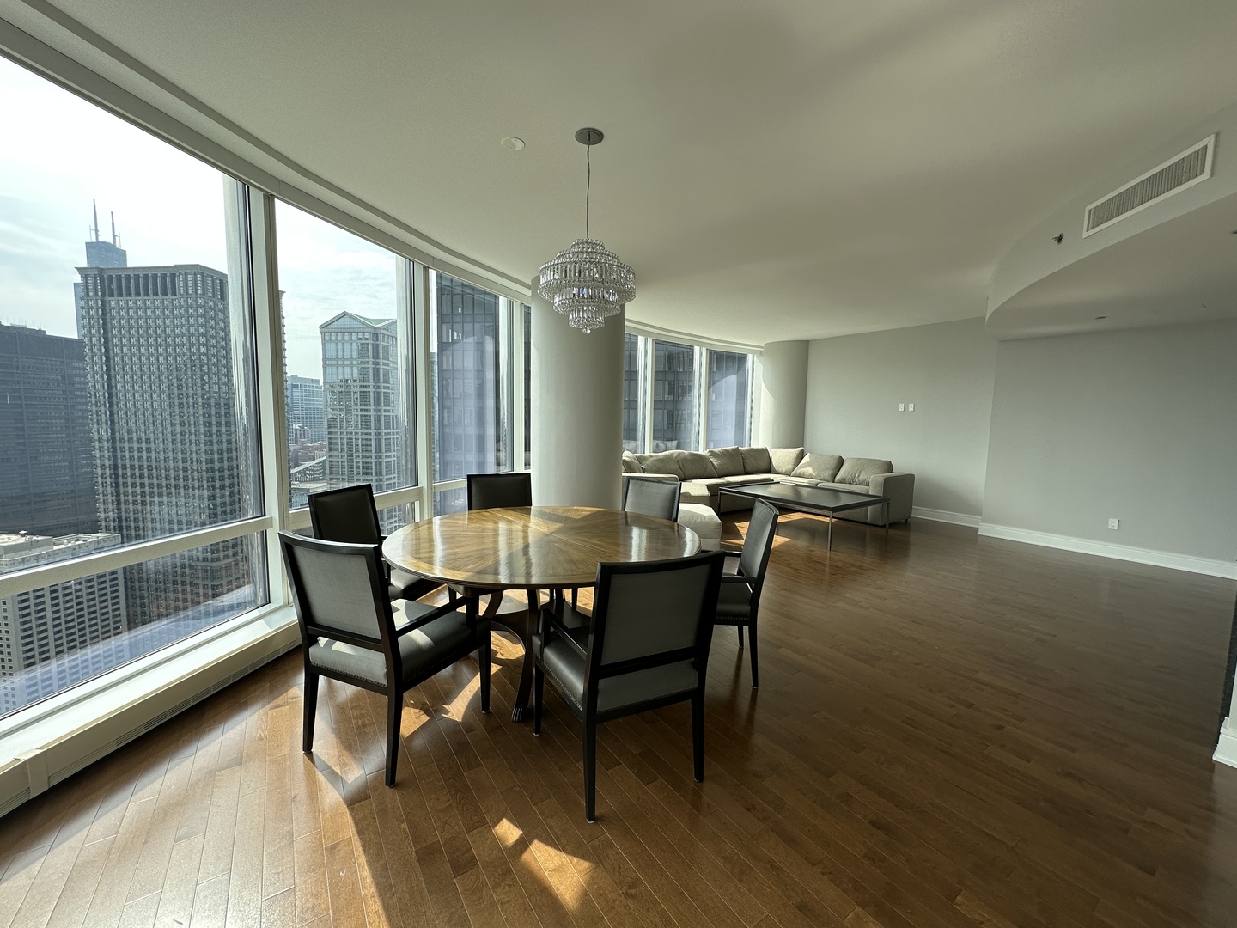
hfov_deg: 102.1
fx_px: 500
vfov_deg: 85.7
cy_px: 464
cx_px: 618
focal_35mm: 14
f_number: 2.2
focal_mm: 2.22
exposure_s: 1/458
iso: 40
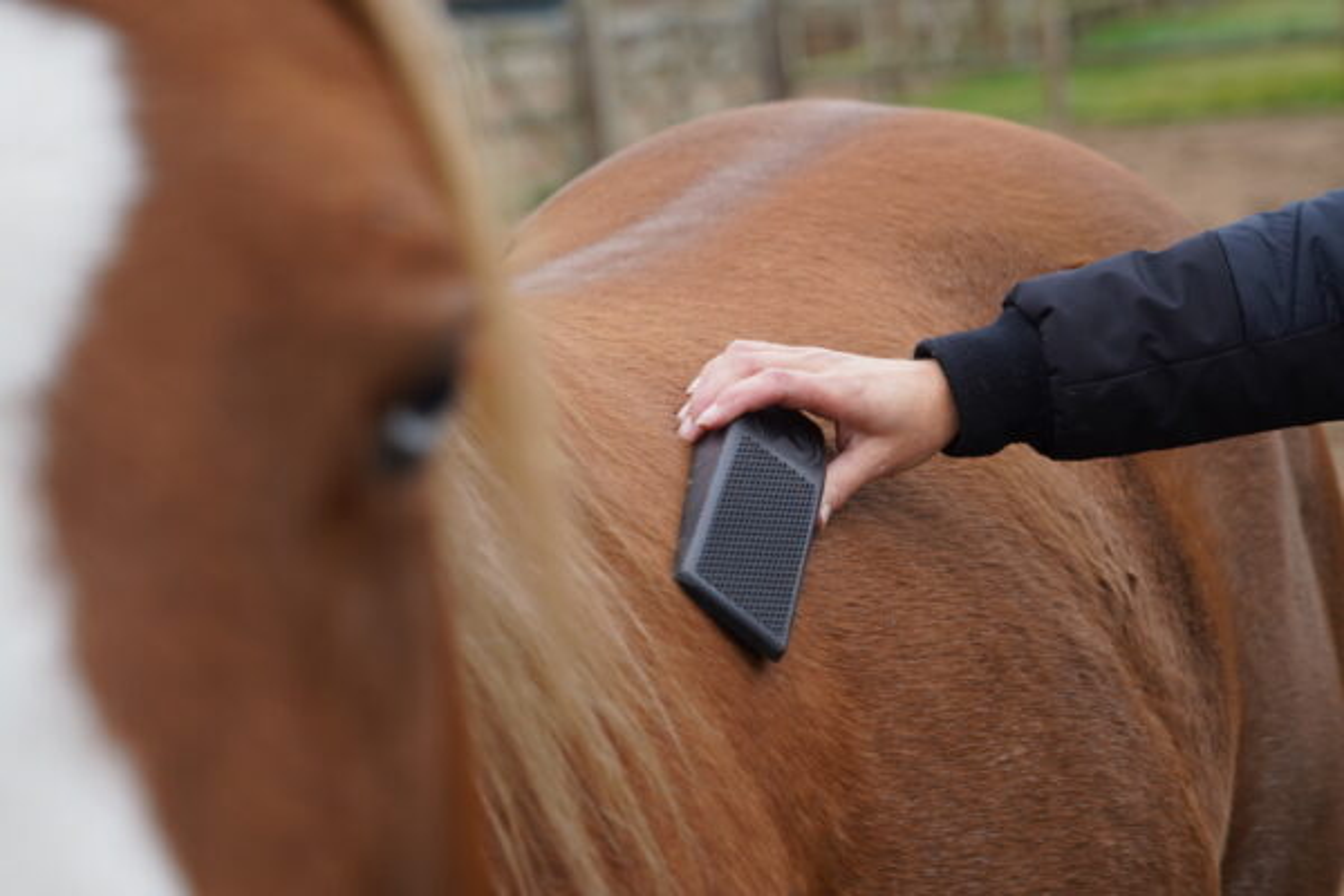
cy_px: 448
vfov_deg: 13.6
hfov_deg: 20.2
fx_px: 3770
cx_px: 672
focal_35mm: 101
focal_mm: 101
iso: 640
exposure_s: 1/250
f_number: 5.6
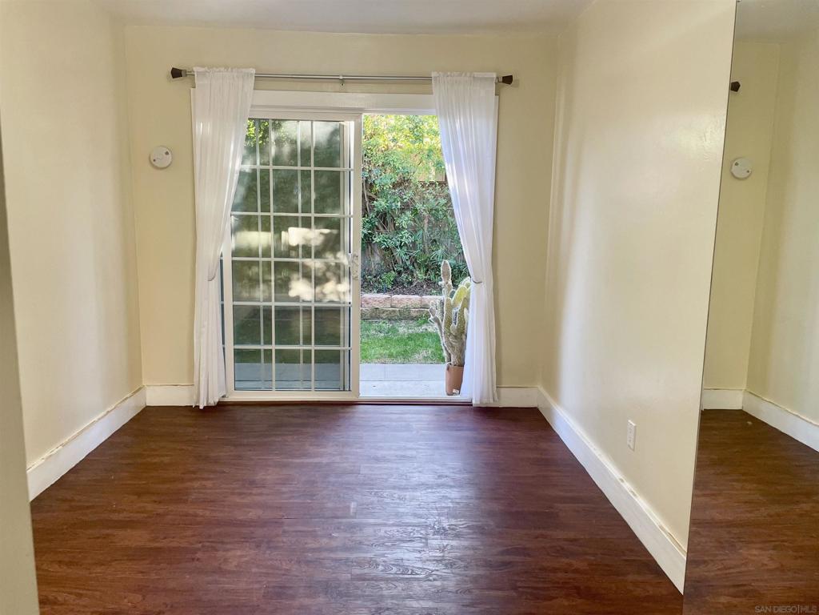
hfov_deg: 67.3
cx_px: 410
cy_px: 308
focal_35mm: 26
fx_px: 615
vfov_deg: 53.1
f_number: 1.6
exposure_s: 1/120
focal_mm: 4.2
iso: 100
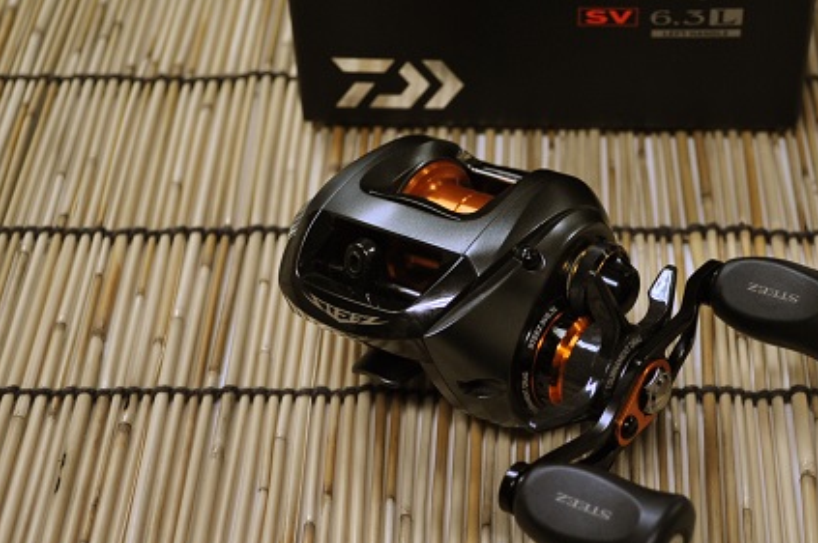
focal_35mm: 73
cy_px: 243
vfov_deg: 18.6
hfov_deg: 27.6
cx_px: 541
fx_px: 1657
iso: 640
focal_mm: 32
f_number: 4.8
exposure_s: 1/60
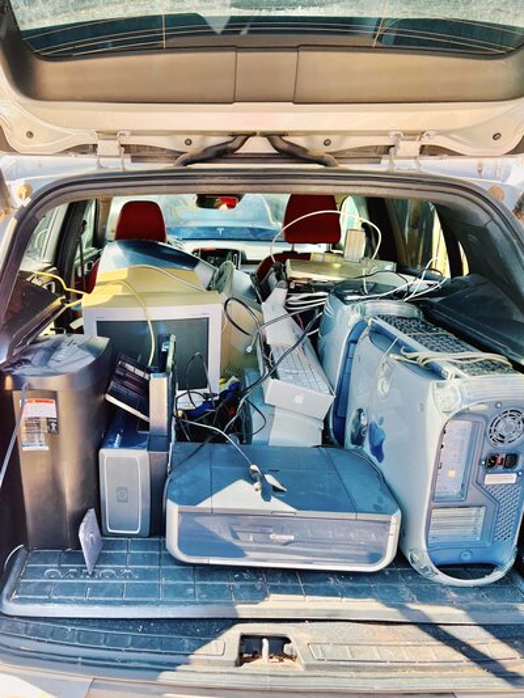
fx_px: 525
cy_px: 349
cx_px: 262
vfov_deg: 67.3
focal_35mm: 26
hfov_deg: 53.1
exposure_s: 1/189
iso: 50
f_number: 1.6
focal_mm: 5.1
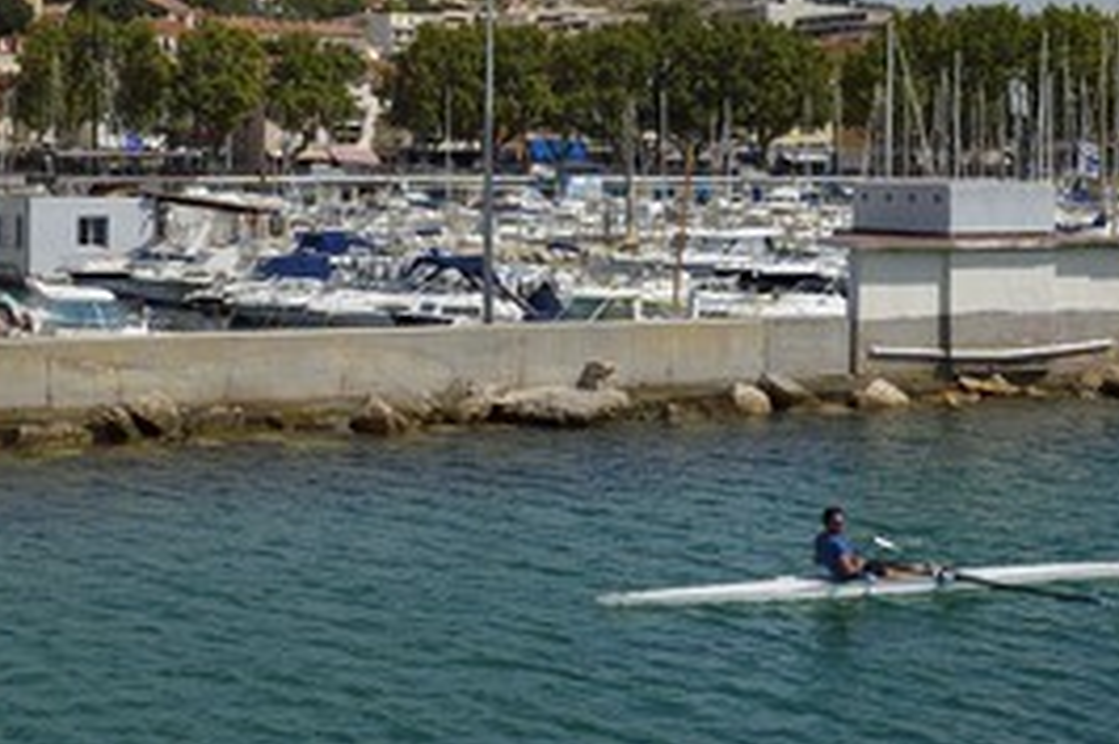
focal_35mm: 60
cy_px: 181
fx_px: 1864
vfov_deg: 22.4
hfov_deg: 33.1
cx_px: 358
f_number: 13
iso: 200
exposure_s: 1/320
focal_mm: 38
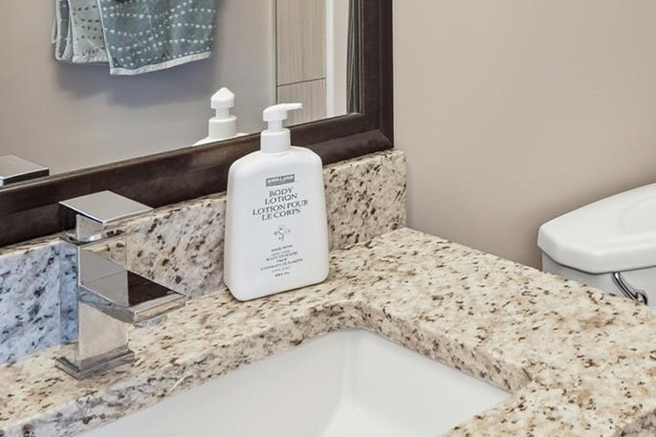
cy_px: -104
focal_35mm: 51
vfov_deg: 23.8
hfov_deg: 34.0
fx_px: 929
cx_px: 713
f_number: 8
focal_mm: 14
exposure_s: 1/2.5
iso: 100
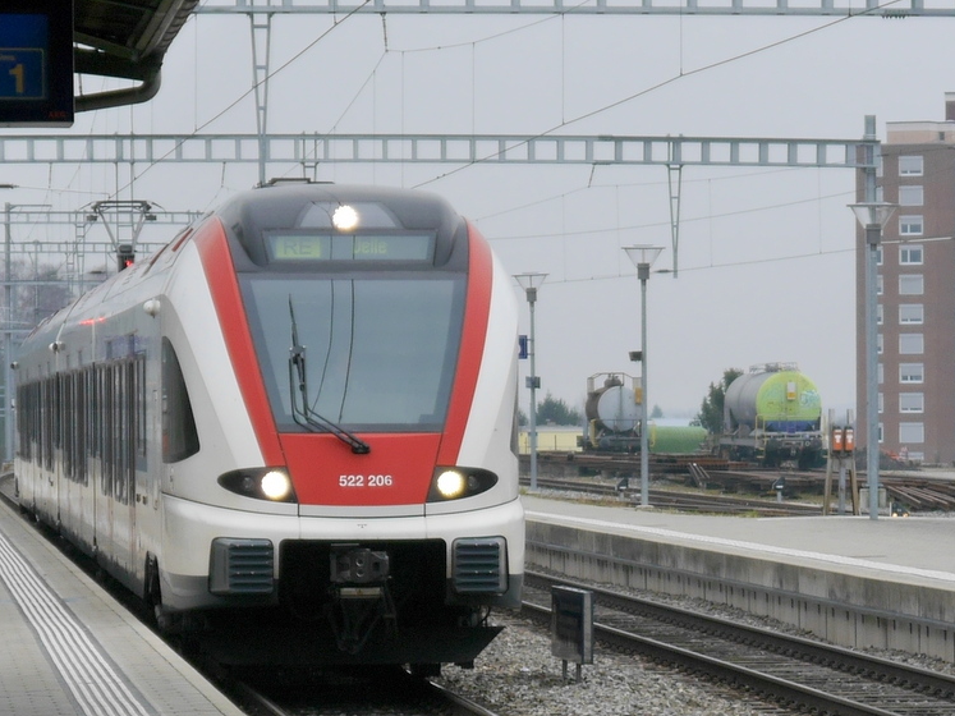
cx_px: 275
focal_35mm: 135
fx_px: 3724
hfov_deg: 14.6
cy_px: 449
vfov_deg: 11.0
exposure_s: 1/125
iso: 160
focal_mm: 42
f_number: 5.6
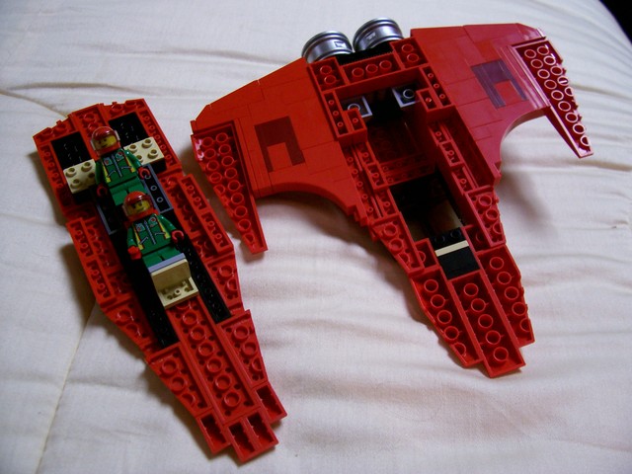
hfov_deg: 54.0
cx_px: 316
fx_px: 621
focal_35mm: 34
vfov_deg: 41.8
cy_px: 237
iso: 160
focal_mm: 5.6
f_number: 2.7
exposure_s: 1/11.1
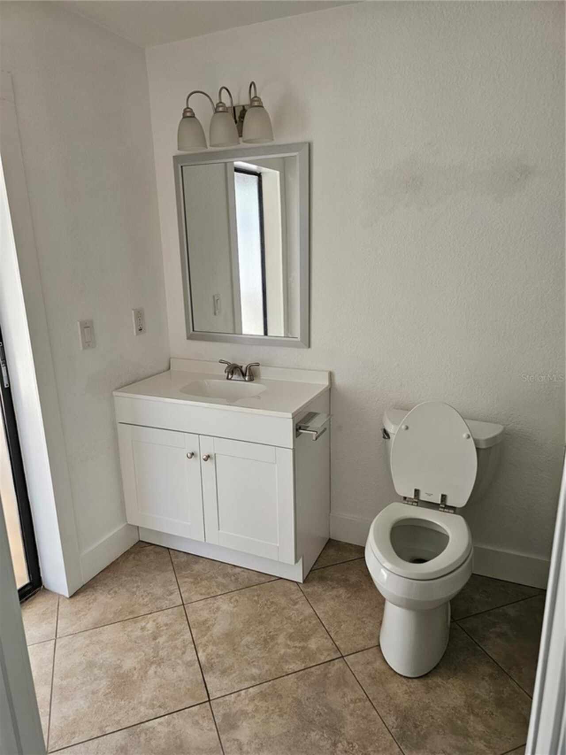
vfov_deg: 73.9
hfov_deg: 58.9
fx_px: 501
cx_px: 283
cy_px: 378
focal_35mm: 23
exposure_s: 1/120
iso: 125
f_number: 1.7
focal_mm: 6.3
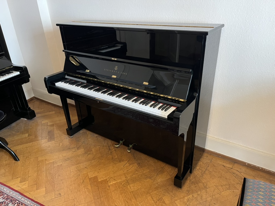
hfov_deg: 67.3
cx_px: 138
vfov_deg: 53.1
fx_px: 207
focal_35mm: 26
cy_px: 103
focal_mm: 5.1
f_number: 1.6
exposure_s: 1/60
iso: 500
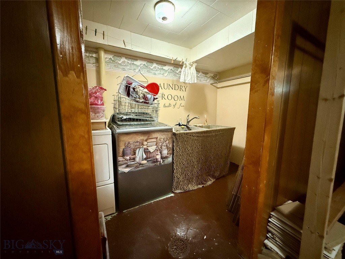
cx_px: 172
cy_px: 130
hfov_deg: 102.1
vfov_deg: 85.7
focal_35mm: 14
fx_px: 140
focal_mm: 2.22
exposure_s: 1/60
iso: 1250
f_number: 2.2
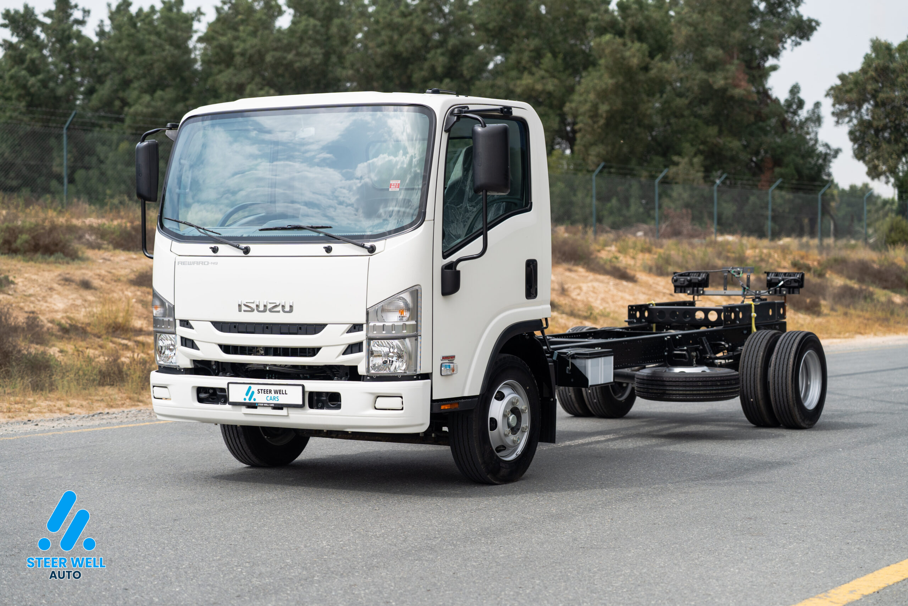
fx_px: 1766
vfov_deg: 19.5
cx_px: 454
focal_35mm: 70
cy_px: 303
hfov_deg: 28.8
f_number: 2.8
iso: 200
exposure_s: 1/640
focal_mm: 70
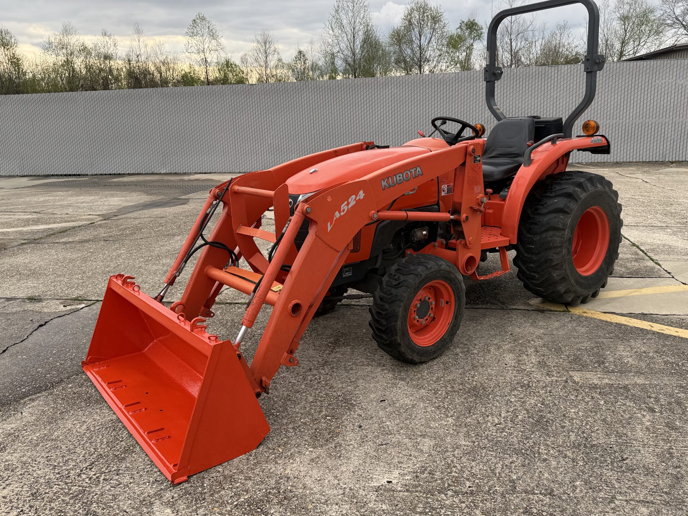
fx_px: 557
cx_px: 353
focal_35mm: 28
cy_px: 240
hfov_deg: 63.4
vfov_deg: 49.7
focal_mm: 6.76
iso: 80
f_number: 1.78
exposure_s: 1/637
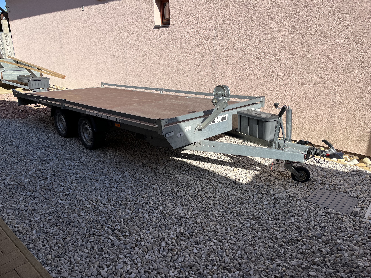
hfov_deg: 67.3
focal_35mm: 26
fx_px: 279
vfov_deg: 53.1
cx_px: 186
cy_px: 139
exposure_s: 1/3215
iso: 50
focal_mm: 5.1
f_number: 1.6
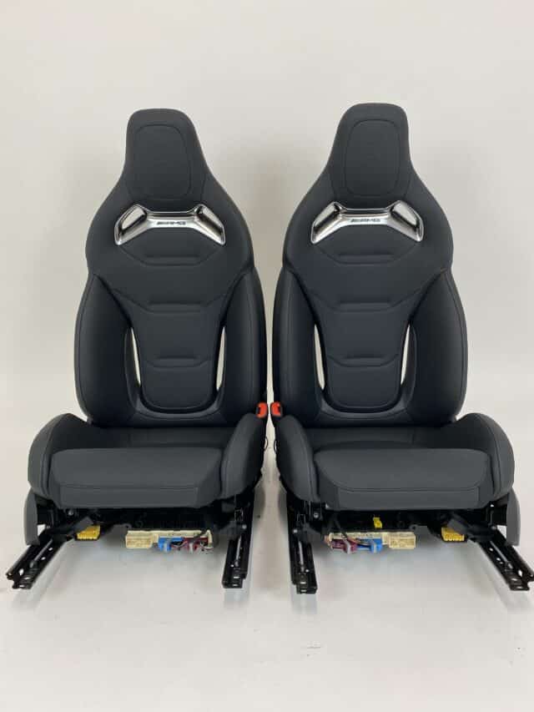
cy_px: 356
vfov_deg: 67.3
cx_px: 267
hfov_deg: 53.1
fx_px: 535
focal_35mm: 26
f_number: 1.8
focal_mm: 4.25
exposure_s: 1/100
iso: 125
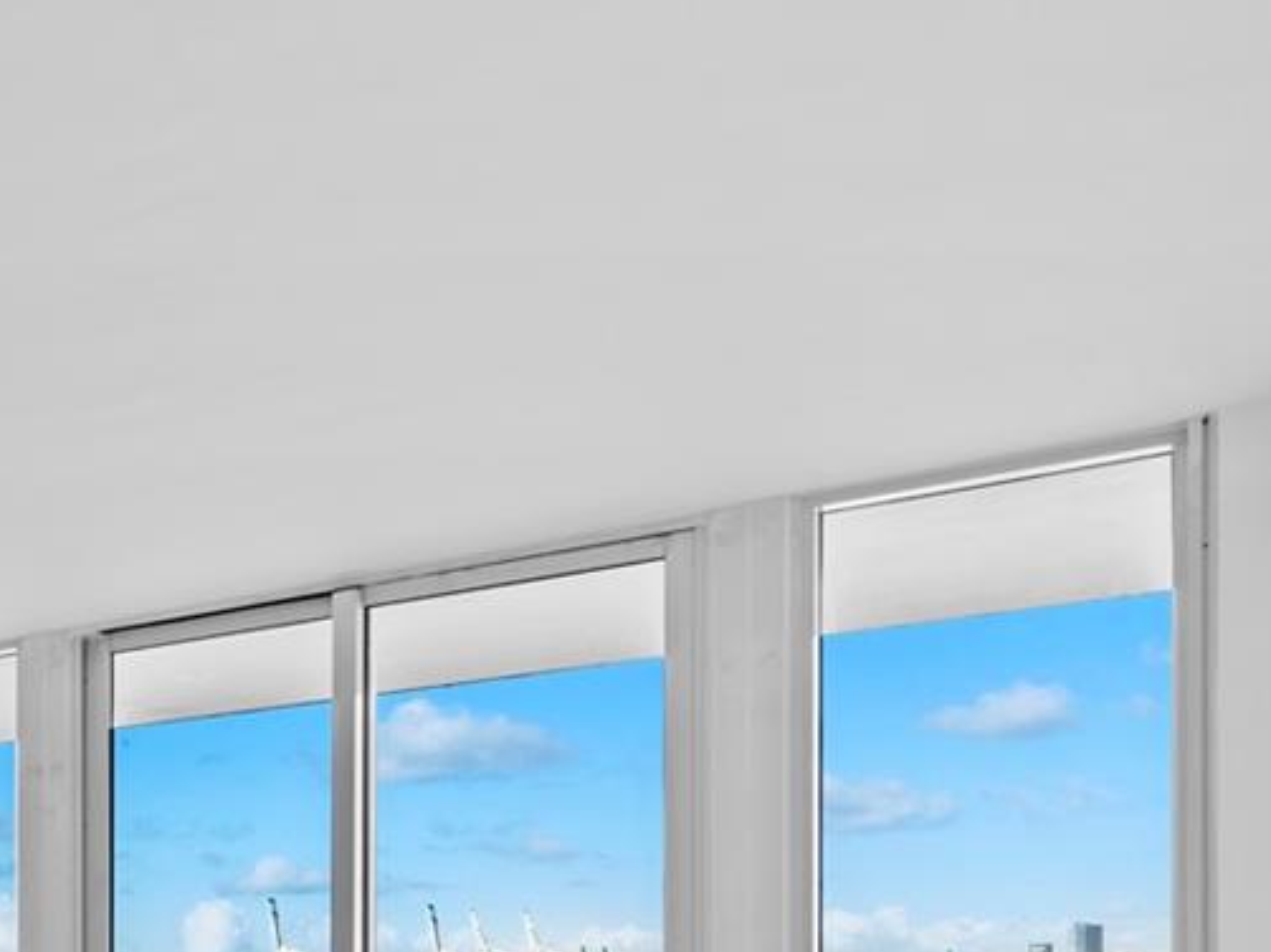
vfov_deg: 28.8
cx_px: -554
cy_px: 1027
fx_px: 1688
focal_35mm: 46
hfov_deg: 29.1
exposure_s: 1/15
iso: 320
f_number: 8
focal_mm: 15
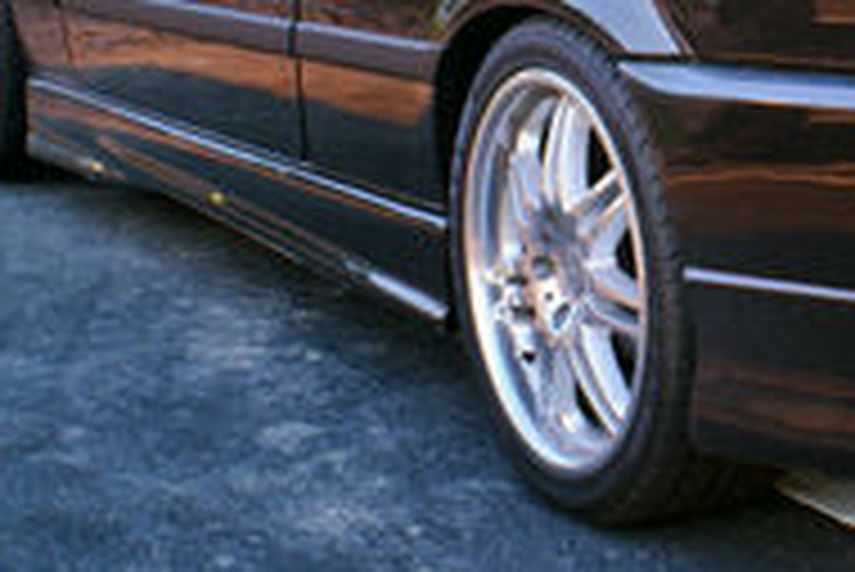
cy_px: -45
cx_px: 954
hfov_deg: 19.3
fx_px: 2401
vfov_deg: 13.3
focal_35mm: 101
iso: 100
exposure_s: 6
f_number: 6.3
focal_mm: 20
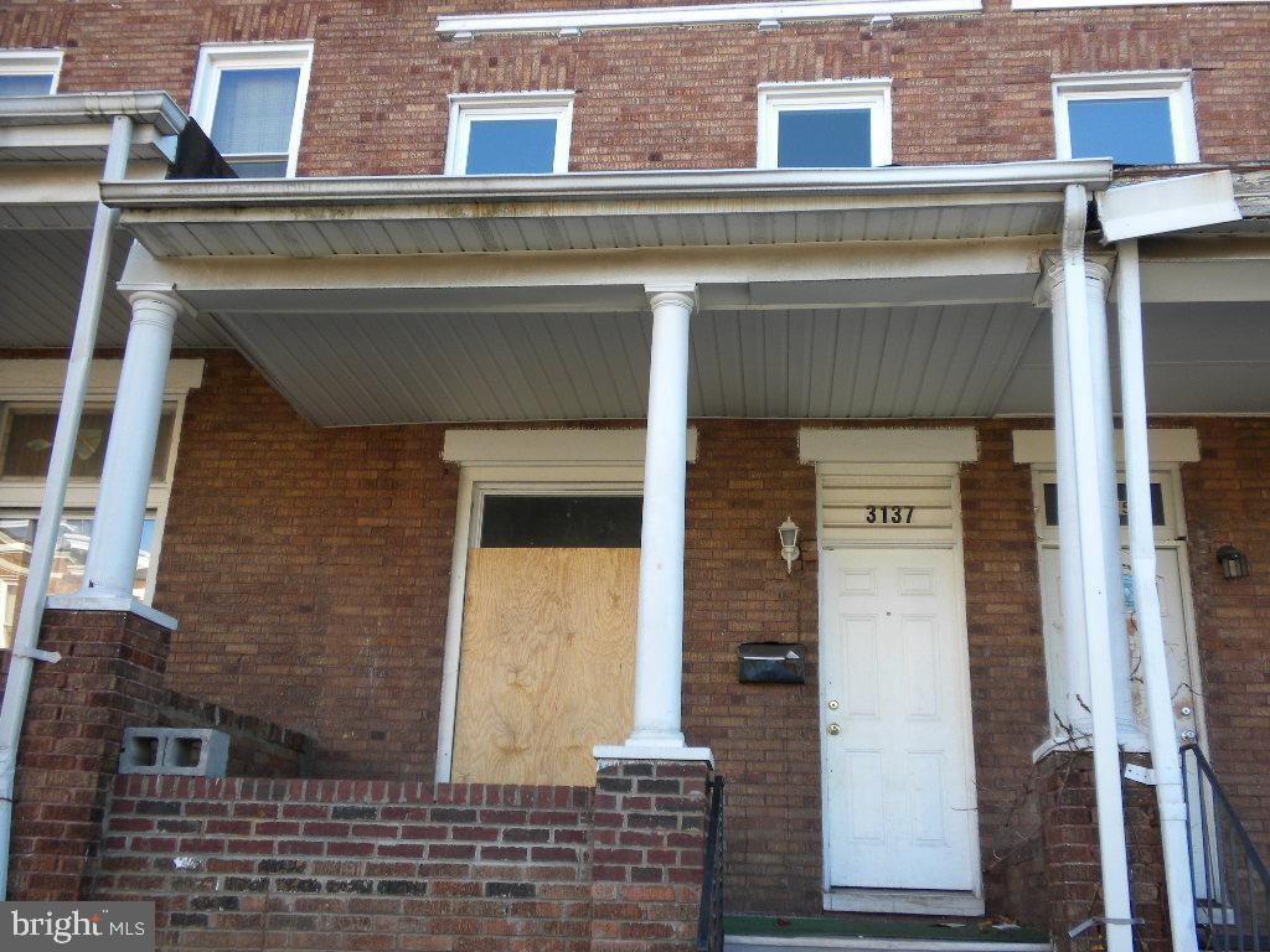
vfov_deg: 38.7
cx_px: 635
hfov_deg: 50.1
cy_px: 476
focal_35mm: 37
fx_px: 1357
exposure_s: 1/87.6
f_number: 3.5
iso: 64
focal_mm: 6.6
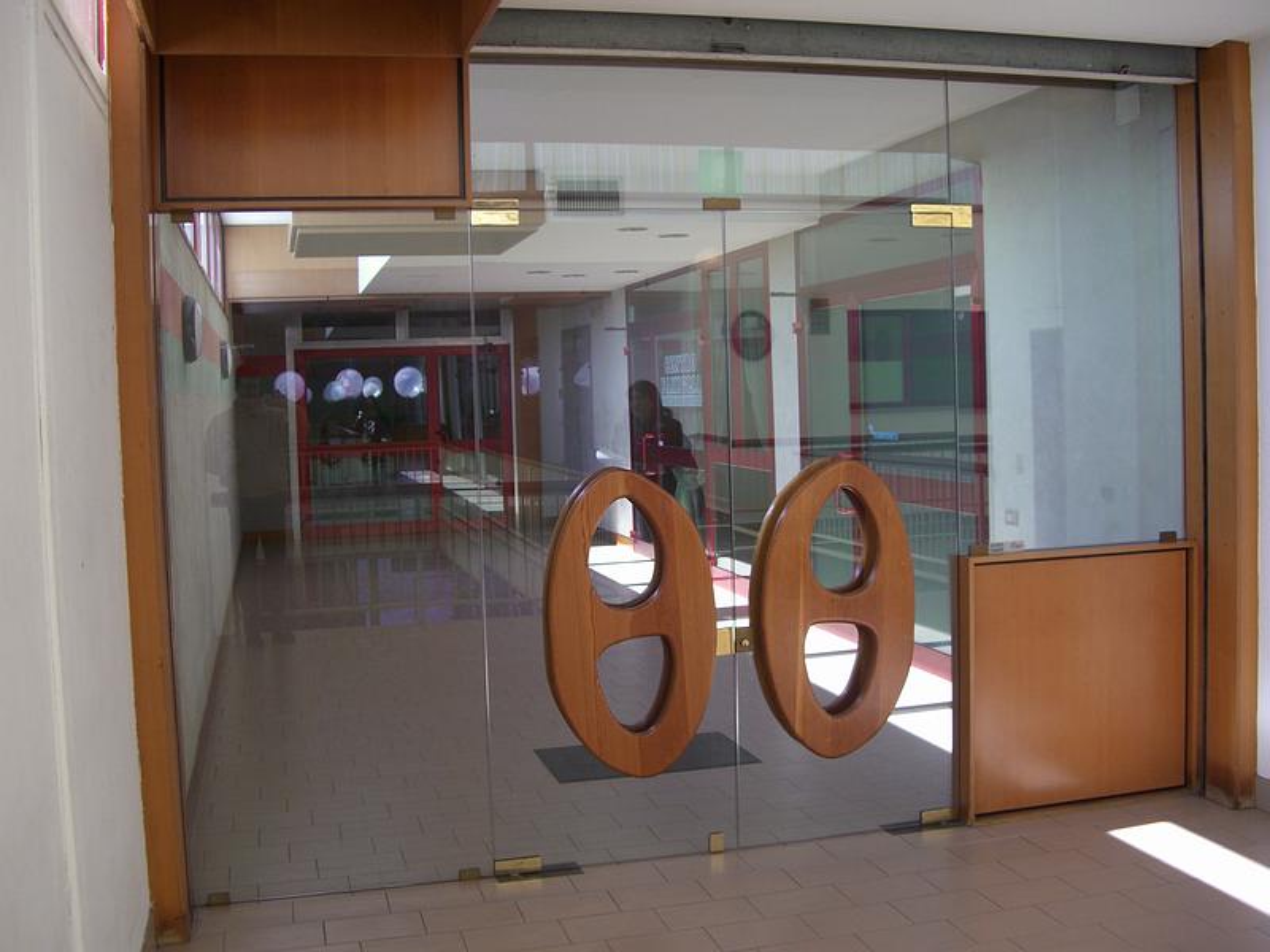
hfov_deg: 49.0
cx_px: 635
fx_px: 1394
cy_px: 476
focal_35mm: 38
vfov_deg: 37.7
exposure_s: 1/160
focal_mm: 7.9
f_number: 2.8
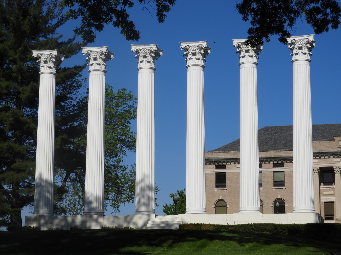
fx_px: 837
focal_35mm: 85
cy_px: 128
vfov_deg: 17.4
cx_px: 170
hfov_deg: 23.0
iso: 100
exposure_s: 1/2000
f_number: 4.5
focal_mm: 15.2
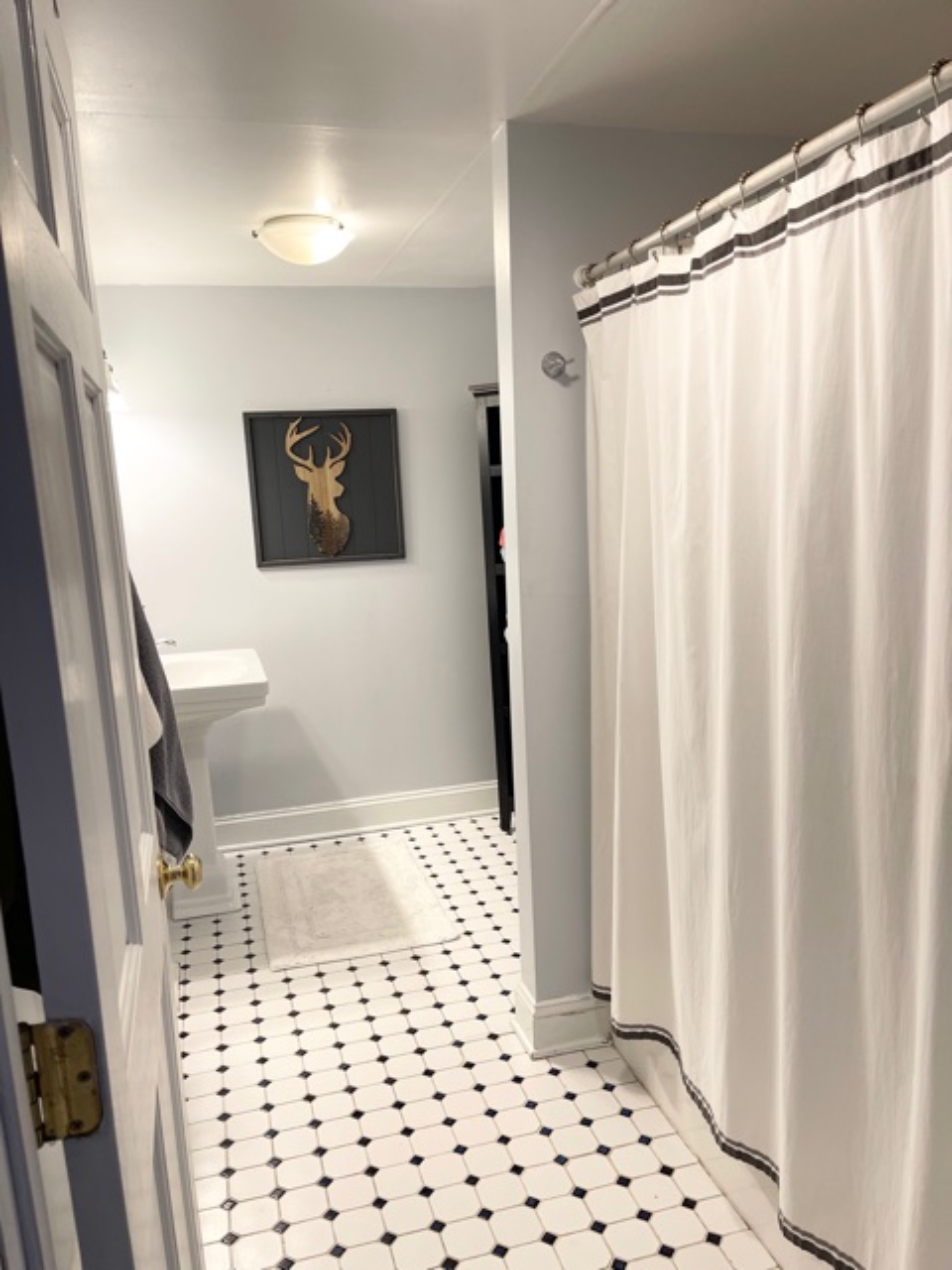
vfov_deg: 67.3
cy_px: 635
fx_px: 953
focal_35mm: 26
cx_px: 476
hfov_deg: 53.1
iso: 80
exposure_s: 1/60
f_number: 1.6
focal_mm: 5.1
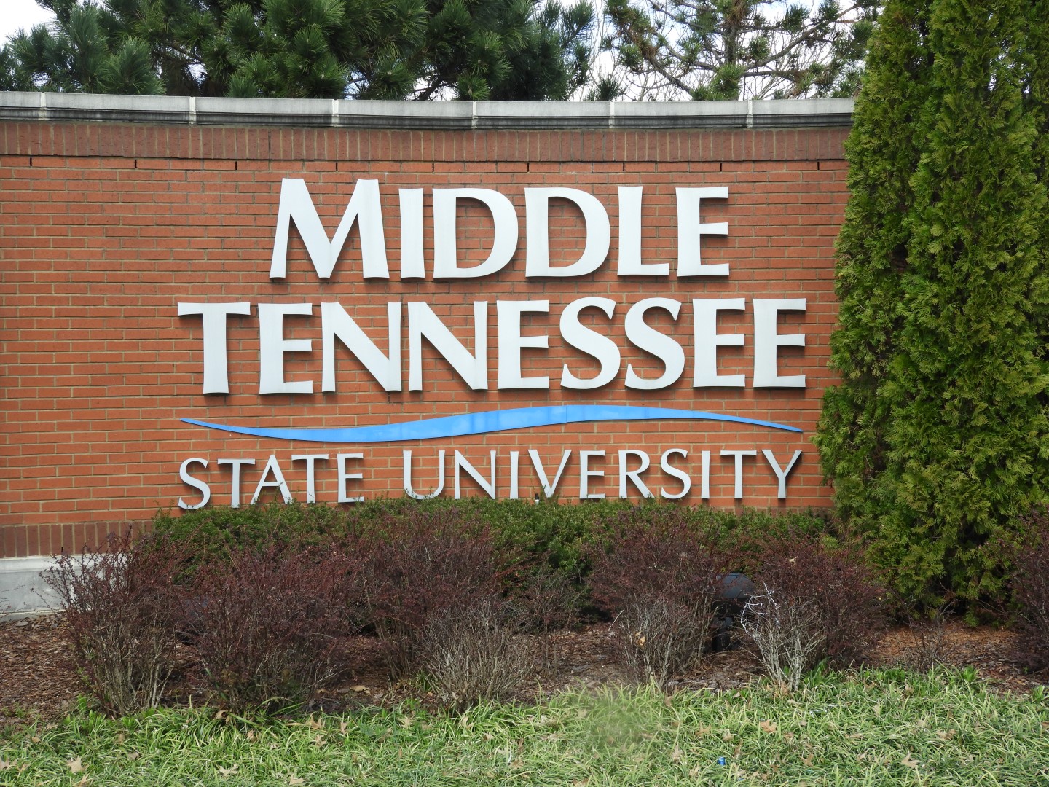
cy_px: 394
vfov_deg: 26.6
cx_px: 524
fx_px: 1667
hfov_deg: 34.9
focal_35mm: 55
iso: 100
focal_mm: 9.9
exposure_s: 1/250
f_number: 4
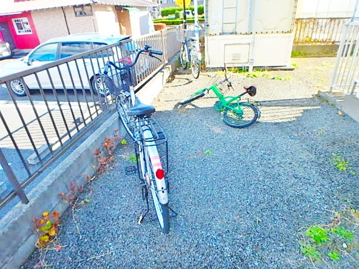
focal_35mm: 21
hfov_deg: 79.0
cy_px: 134
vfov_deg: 63.4
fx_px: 218
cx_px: 180
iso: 125
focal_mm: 3.7
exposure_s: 1/200
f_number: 3.5
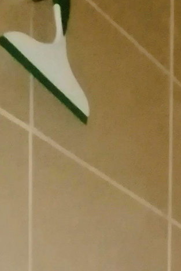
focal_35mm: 123
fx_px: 927
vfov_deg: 13.8
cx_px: 231
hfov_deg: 10.9
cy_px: 563
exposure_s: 1/20
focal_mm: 3.83
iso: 640
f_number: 2.2
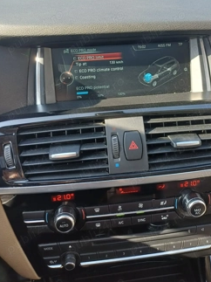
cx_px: 126
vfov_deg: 57.9
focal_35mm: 31
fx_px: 252
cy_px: 113
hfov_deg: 45.2
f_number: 1.8
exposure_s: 1/100
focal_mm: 4.65
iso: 64
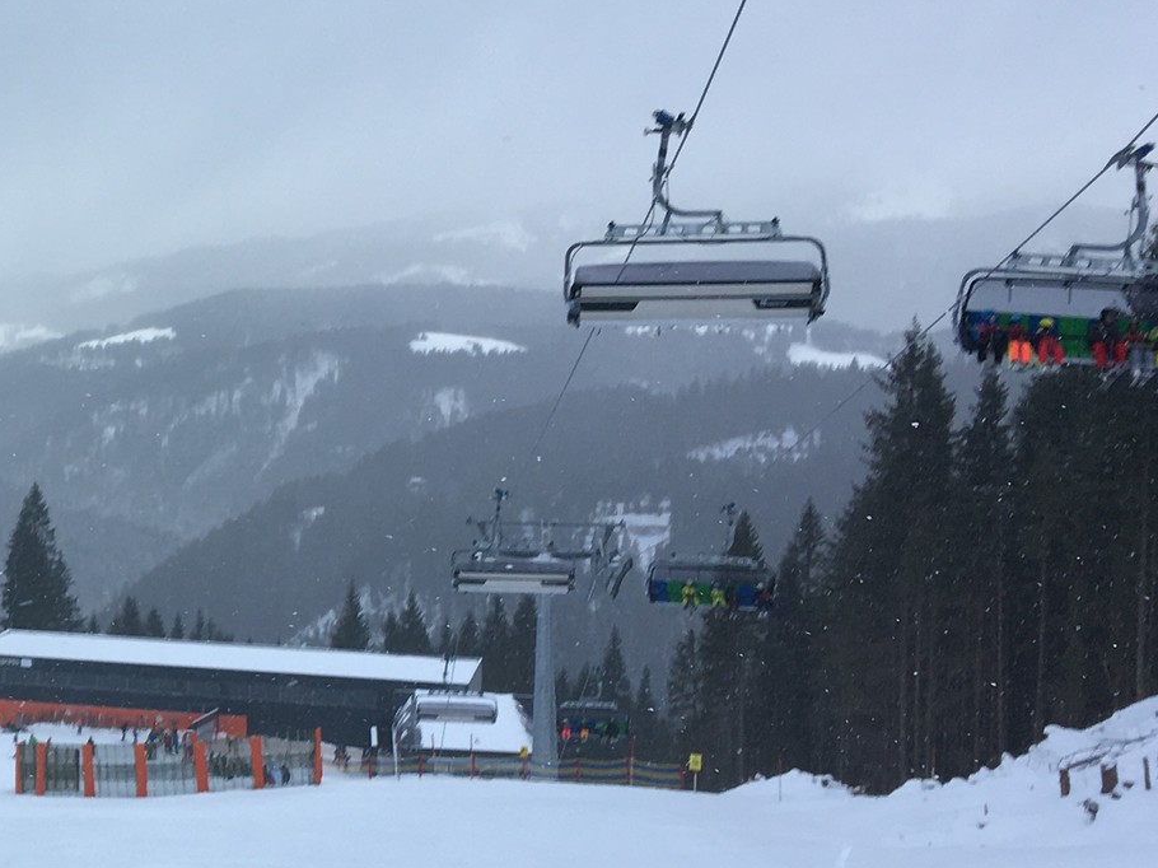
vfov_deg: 21.6
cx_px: -111
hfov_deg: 26.4
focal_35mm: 68
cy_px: 484
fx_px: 2274
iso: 25
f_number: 2.2
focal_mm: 4.15
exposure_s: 1/388
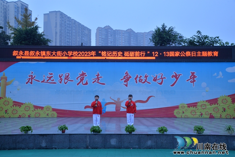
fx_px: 248
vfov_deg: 35.1
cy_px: 78
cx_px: 118
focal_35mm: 38
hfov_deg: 50.7
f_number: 8
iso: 1250
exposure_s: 1/200
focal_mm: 38
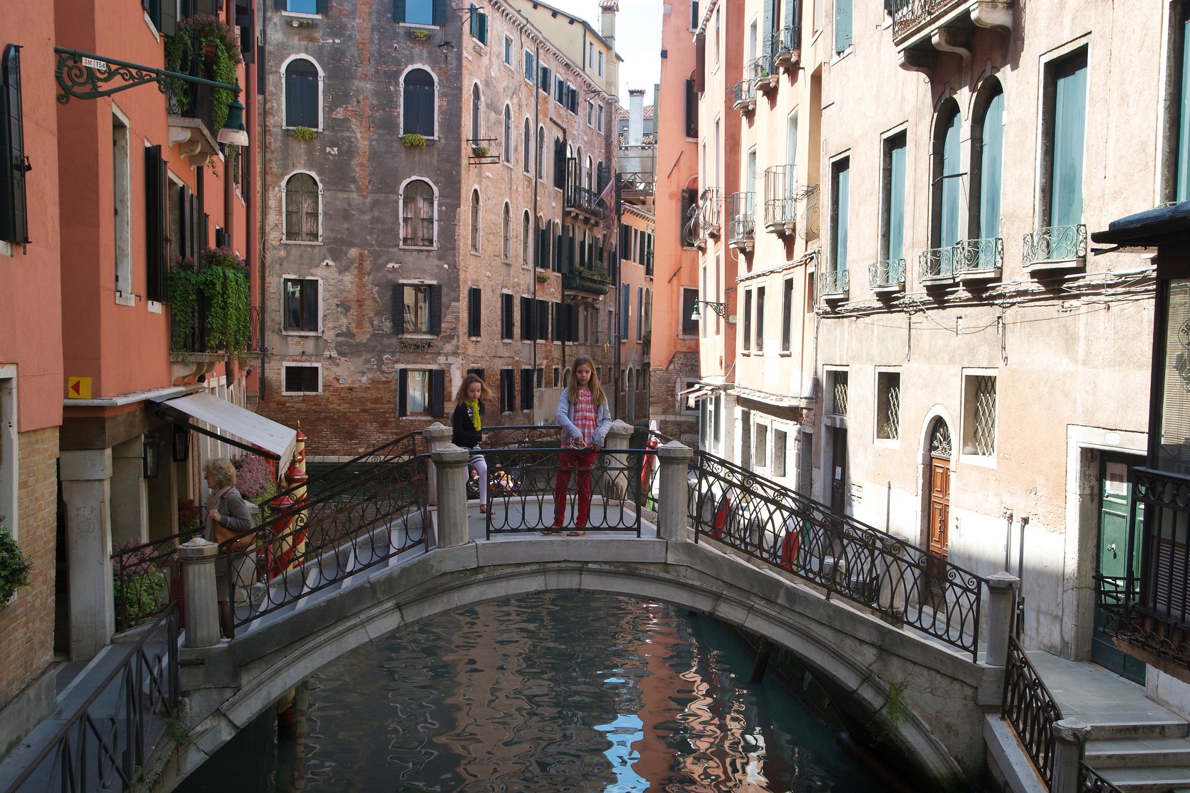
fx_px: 1256
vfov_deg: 35.0
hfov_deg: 50.6
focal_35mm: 38
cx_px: 670
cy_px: 454
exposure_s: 1/200
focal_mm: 22
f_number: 5.6
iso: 200
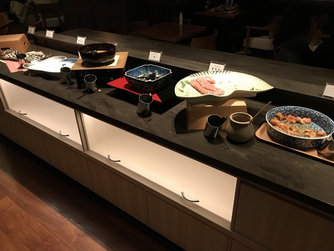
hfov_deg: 63.4
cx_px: 167
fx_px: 270
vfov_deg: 49.7
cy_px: 126
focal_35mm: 28
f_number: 1.8
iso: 100
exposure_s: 1/9
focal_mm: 3.99
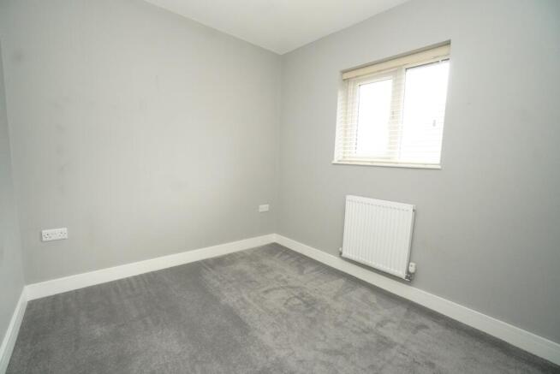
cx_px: 280
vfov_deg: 77.4
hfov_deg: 100.4
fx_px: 233
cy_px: 187
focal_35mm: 15
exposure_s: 1/100
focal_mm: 10
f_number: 6.3
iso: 4000
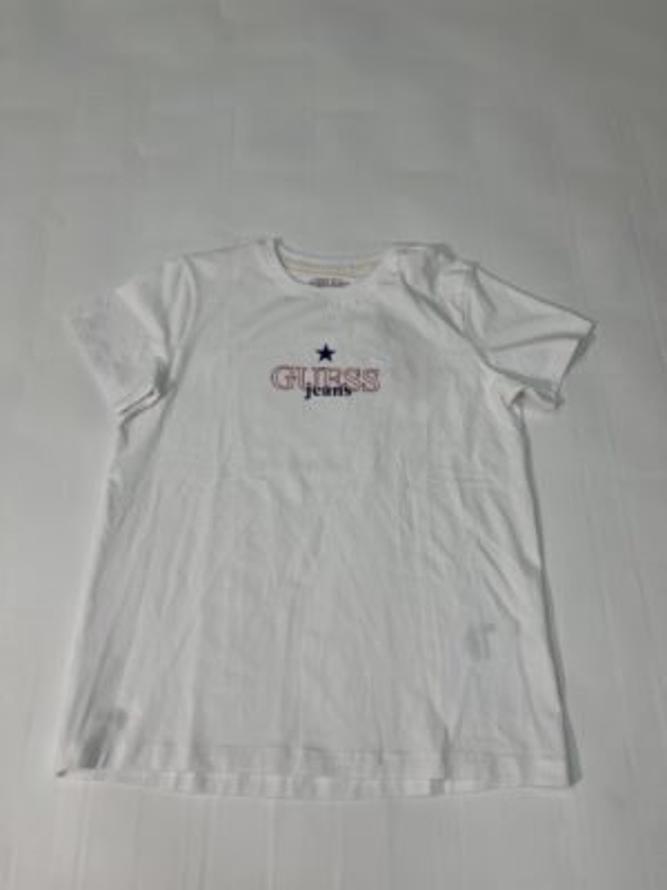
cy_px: 445
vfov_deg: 67.3
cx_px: 334
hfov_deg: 53.1
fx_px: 668
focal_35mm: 26
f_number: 1.6
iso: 40
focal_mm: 5.1
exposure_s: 1/100
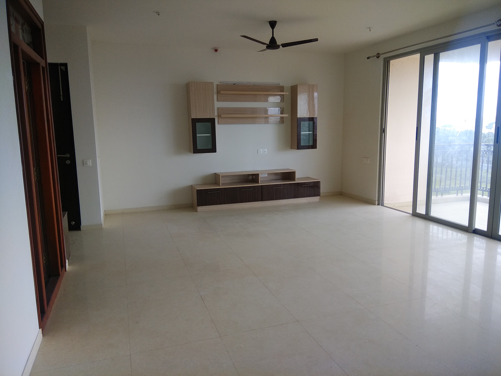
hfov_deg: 79.0
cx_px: 250
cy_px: 188
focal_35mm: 21
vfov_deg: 63.4
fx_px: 304
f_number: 2
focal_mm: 3.57
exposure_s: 1/100
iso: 100
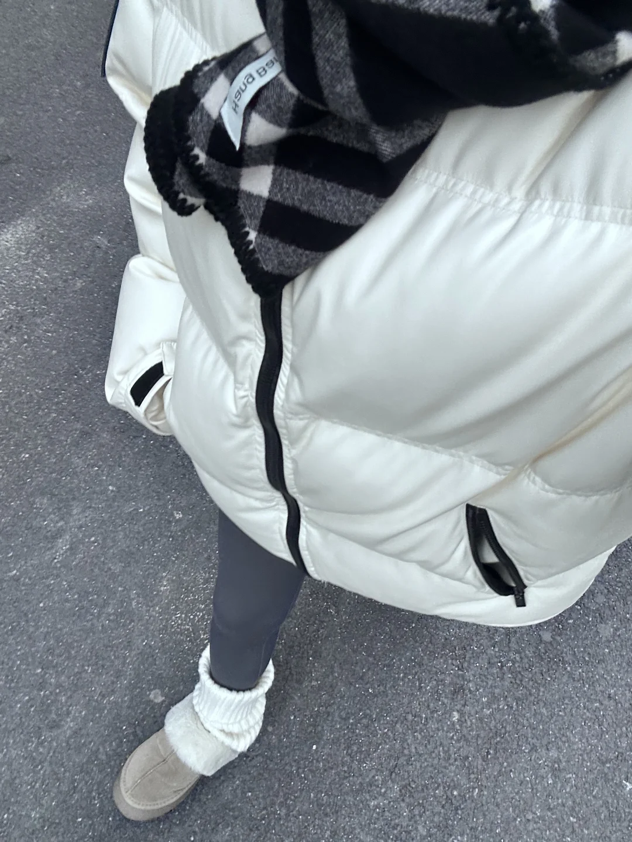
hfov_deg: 46.8
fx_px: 730
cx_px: 316
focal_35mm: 30
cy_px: 421
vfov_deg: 60.0
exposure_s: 1/121
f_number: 1.9
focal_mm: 2.69
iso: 32
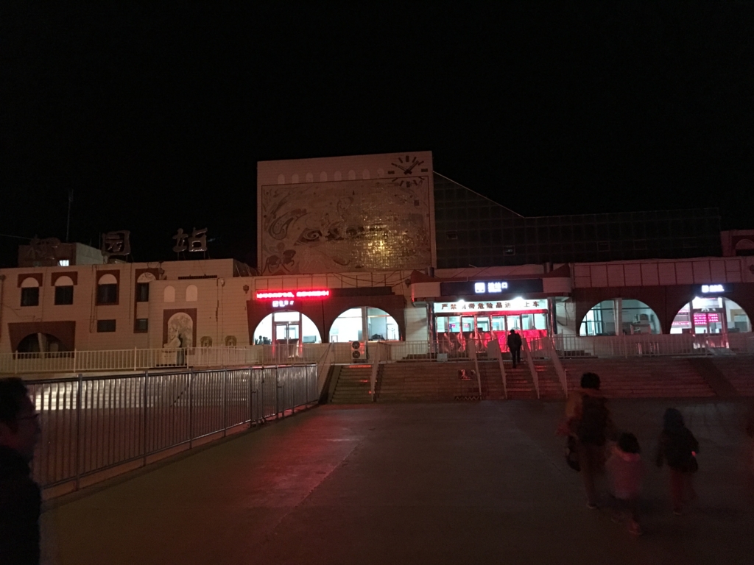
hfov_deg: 61.7
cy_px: 282
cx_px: 377
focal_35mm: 29
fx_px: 632
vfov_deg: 48.2
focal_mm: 4.15
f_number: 2.2
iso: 400
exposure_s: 1/4
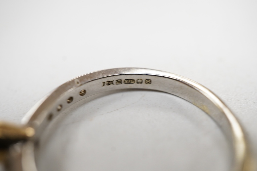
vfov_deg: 29.9
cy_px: 86
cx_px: 128
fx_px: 321
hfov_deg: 43.6
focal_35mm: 45
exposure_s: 1/125
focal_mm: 30
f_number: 10
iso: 1250
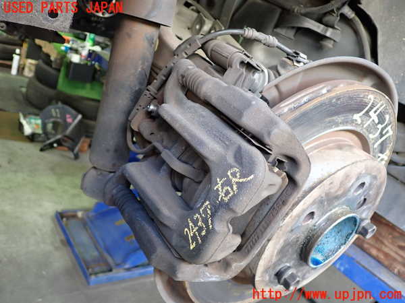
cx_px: 202
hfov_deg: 60.0
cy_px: 152
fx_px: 351
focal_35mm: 30
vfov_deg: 46.8
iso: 320
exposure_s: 1/30
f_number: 2.3
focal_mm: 5.4
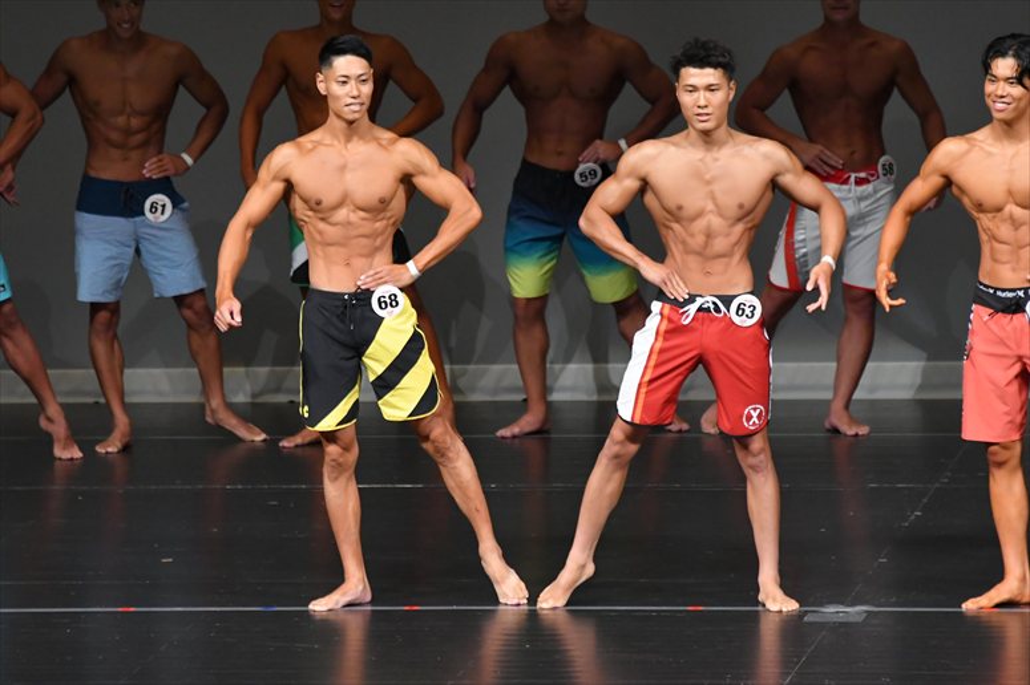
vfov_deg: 4.4
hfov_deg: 6.5
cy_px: 342
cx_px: 515
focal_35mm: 315
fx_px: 9008
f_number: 5.6
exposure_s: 1/400
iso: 4000
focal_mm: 210
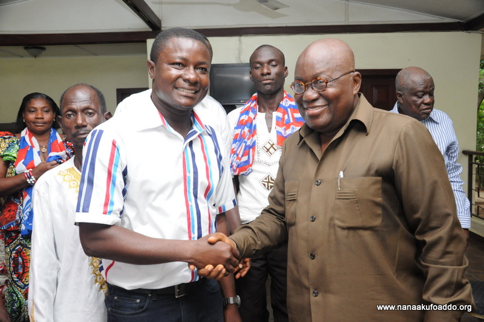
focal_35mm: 33
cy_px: 161
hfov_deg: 57.3
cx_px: 242
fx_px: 443
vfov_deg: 39.9
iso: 1600
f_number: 5.6
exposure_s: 1/125
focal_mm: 22
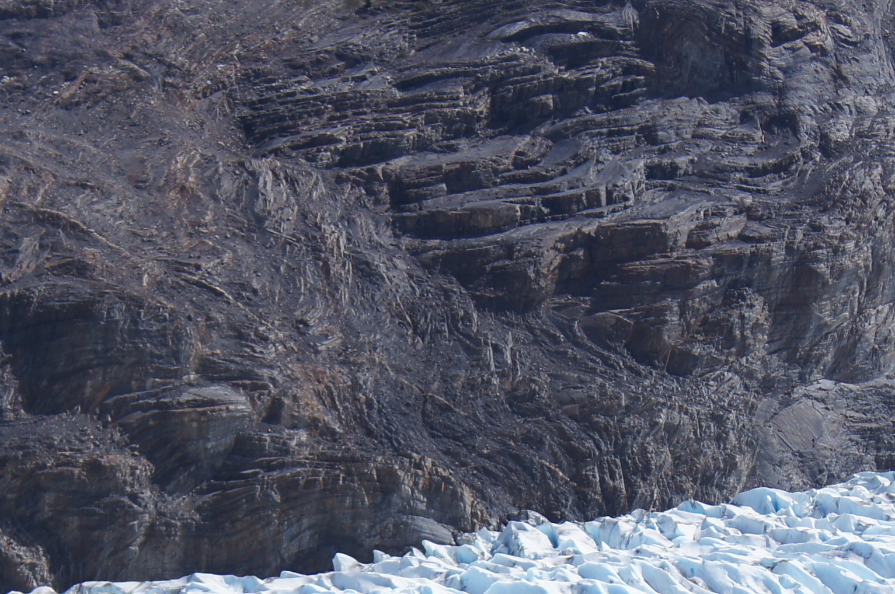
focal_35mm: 125
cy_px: 689
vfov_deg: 10.8
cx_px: 375
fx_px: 3104
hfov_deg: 16.4
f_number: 7.1
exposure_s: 1/500
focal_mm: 26
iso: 100
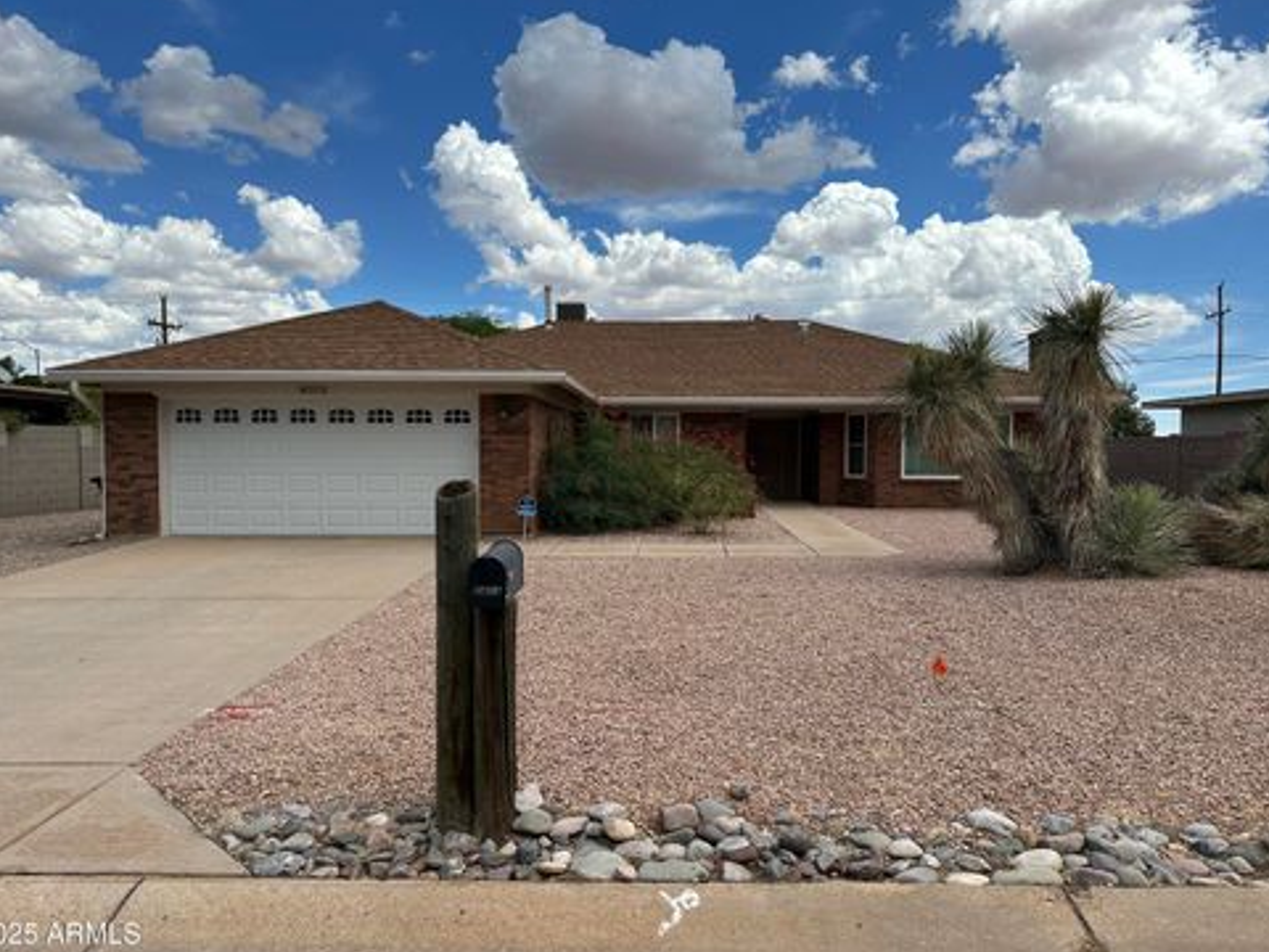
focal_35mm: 25
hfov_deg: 69.4
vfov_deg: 54.9
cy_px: 483
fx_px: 916
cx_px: 634
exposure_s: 1/5000
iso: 80
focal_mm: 6.86
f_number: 1.78
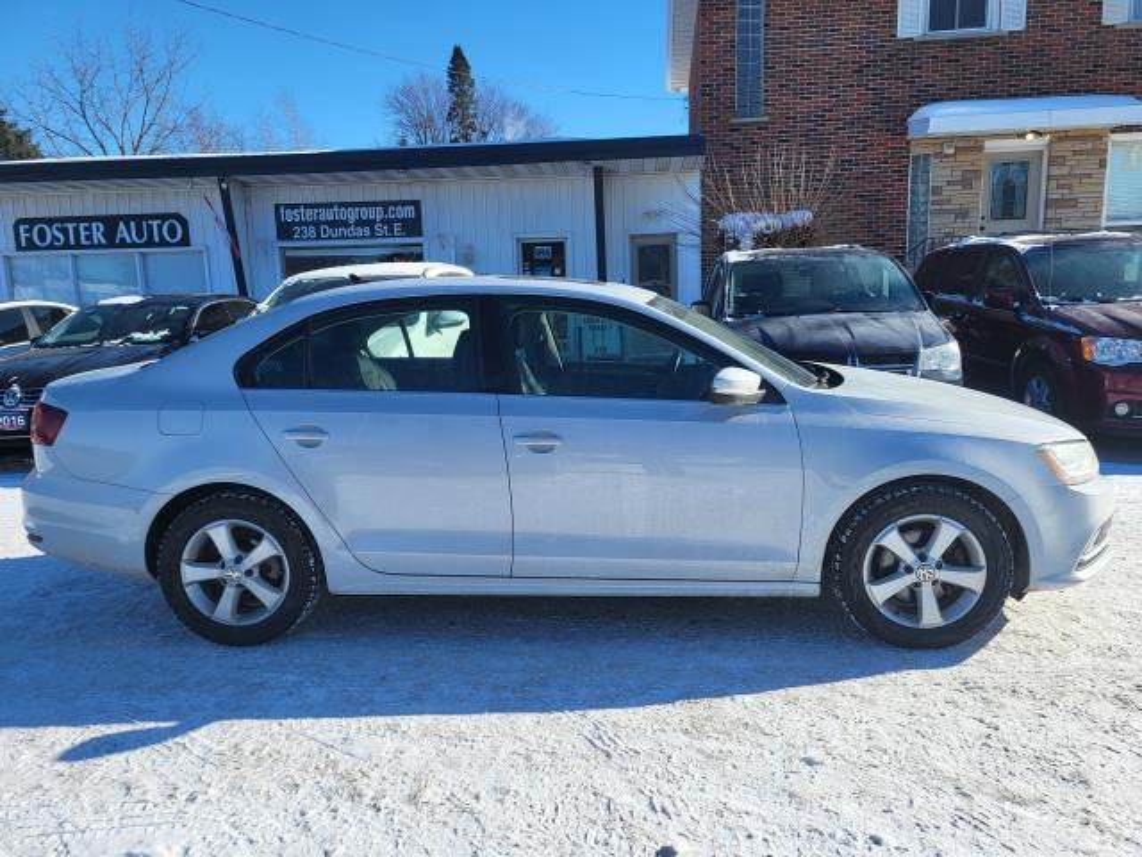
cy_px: 428
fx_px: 858
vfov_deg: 53.1
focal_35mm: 26
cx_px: 571
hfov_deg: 67.3
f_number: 1.8
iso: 40
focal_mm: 5.4
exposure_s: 1/2470
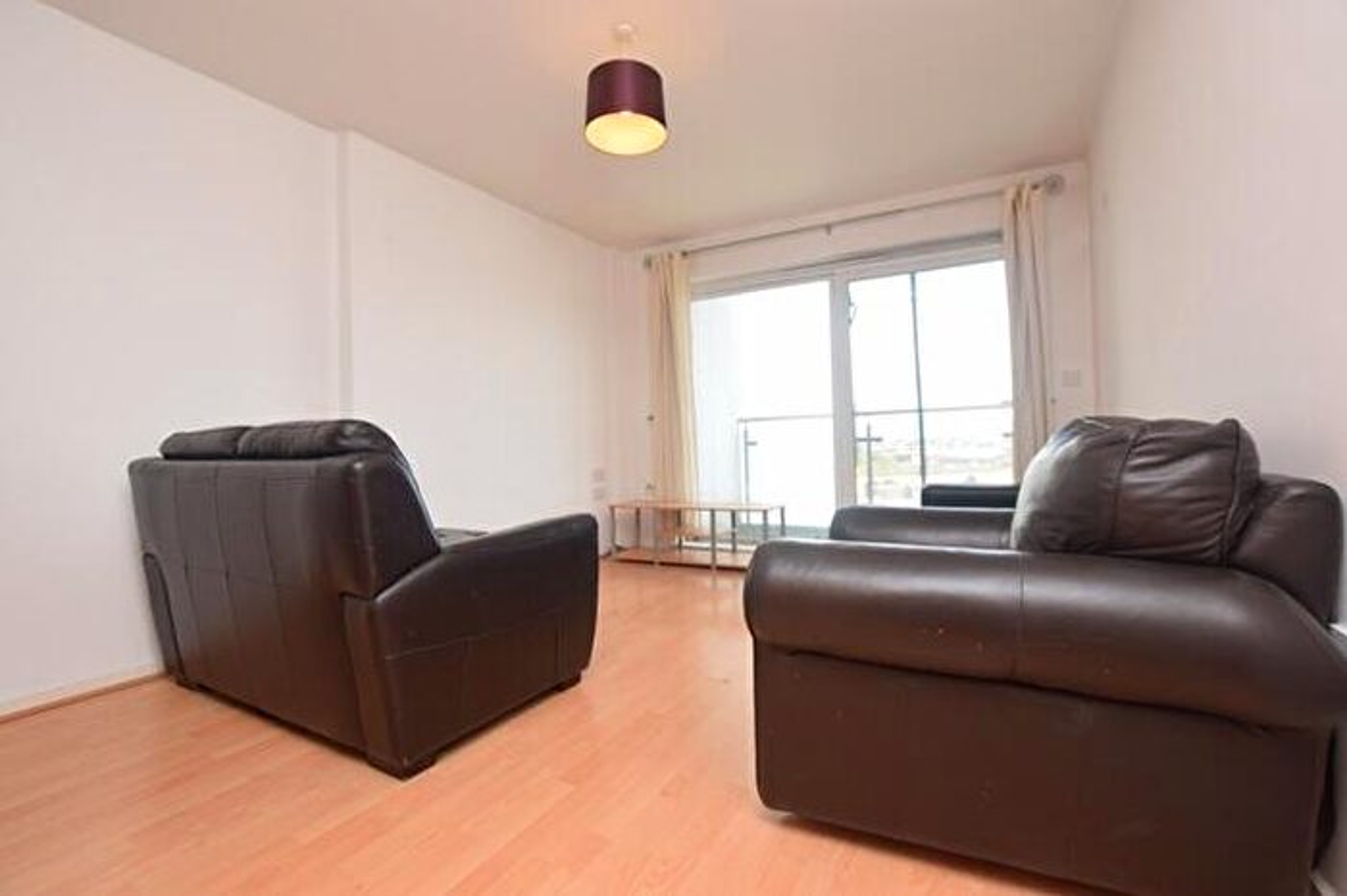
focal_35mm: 15
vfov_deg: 77.3
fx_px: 561
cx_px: 674
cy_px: 448
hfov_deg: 100.4
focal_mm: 10
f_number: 5.6
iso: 400
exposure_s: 1/125
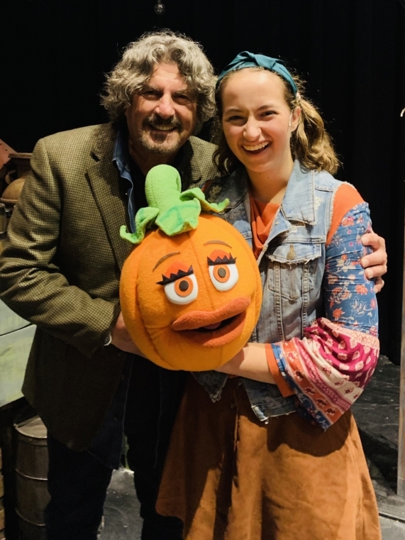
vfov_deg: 51.7
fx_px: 546
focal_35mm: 35
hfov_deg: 40.7
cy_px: 181
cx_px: 184
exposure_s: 1/30
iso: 640
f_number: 1.8
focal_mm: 4.25
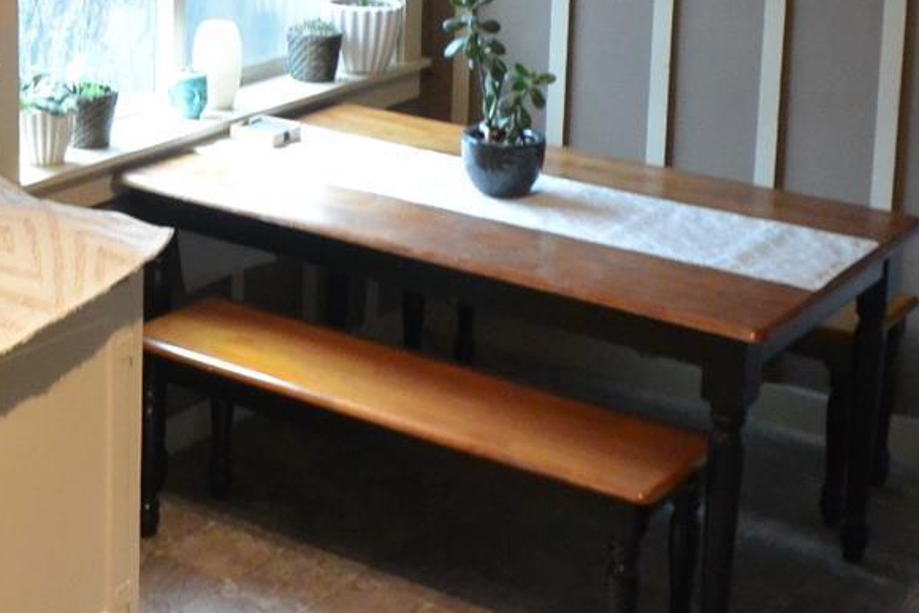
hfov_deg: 26.1
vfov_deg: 17.4
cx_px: 89
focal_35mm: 75
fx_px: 1915
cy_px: -105
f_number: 4.5
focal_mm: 10.9
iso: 900
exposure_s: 1/30
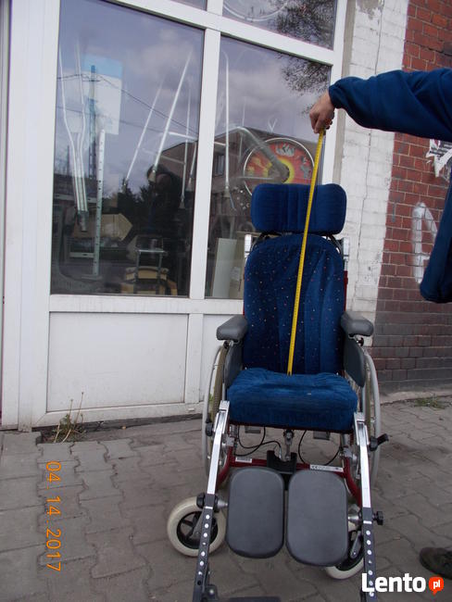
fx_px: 452
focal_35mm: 26
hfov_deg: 53.1
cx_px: 226
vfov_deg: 67.3
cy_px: 301
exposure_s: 1/500
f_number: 3.2
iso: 80
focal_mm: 4.6
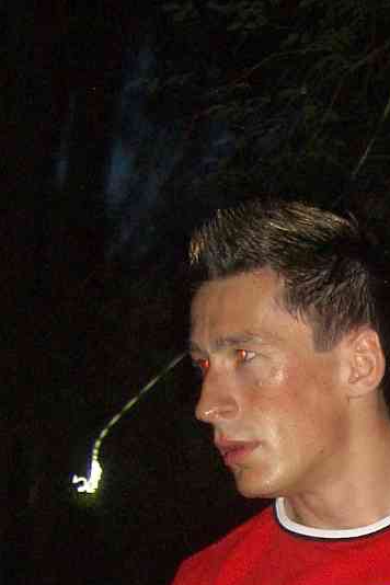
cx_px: 551
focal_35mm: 109
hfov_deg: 12.1
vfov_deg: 18.2
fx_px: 1771
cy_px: 612
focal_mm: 5.8
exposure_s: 4
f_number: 2.6
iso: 100
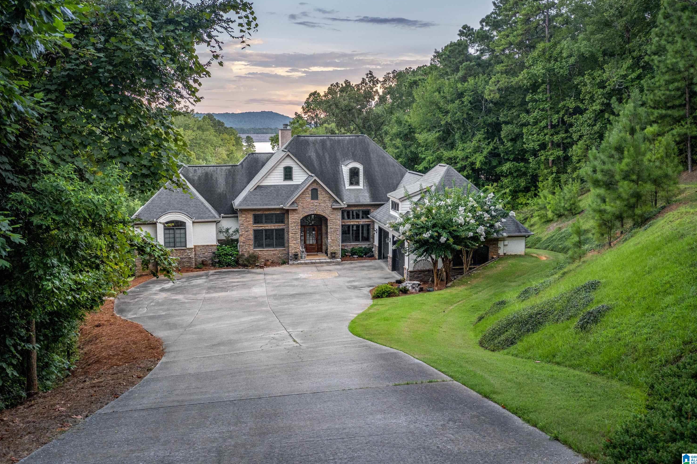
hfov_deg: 58.7
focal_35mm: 32
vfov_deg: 41.1
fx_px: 619
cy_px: 225
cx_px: 350
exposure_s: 1/400
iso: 800
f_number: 4
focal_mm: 20.9
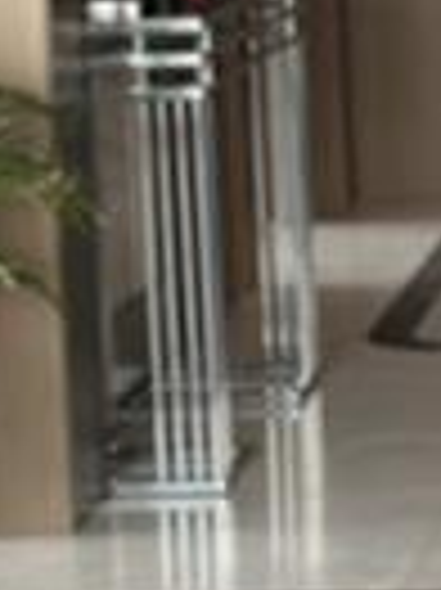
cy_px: 198
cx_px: 756
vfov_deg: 10.6
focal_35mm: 186
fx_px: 3165
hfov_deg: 7.8
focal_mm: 6.86
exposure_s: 1/60
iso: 320
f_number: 1.78
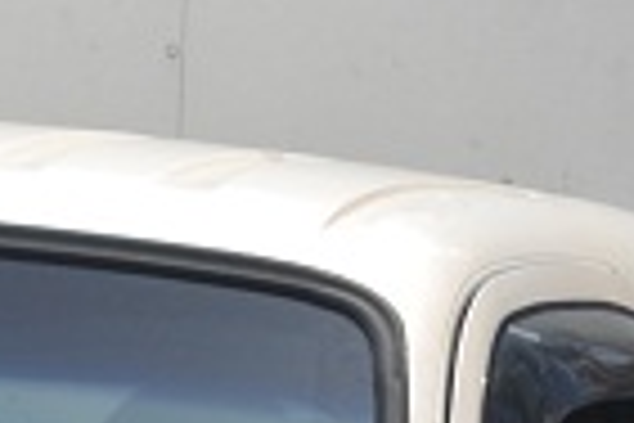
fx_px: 13436
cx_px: 423
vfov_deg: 1.8
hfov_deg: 2.7
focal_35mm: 763
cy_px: 1186
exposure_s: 1/320
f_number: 9
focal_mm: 120
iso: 200
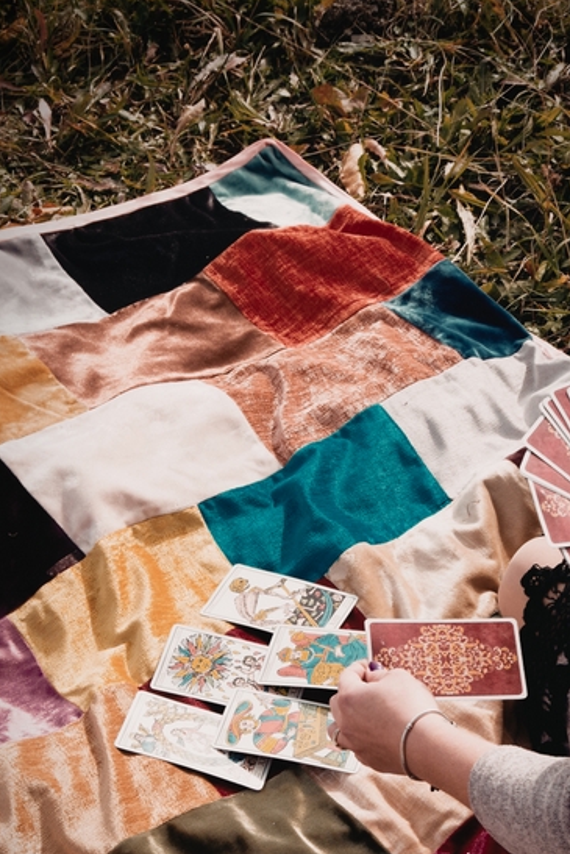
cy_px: 567
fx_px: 1875
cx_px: 328
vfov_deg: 25.5
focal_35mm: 79
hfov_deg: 17.3
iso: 200
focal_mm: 36
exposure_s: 1/125
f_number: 11
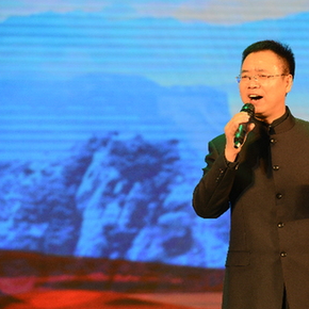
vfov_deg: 5.0
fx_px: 3535
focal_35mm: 350
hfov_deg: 5.0
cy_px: 149
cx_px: 247
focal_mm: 200
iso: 1100
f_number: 5.6
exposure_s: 1/200
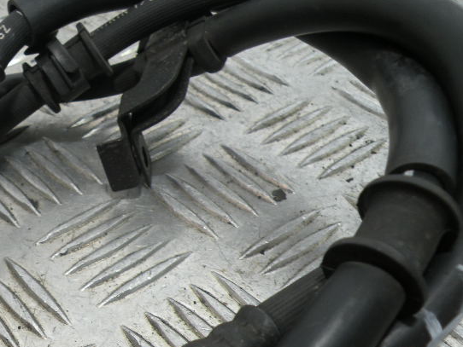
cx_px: 27
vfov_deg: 27.6
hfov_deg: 34.8
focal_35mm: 51
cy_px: 312
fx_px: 682
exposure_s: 1/63.3
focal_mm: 4.7
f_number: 2.8
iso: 83
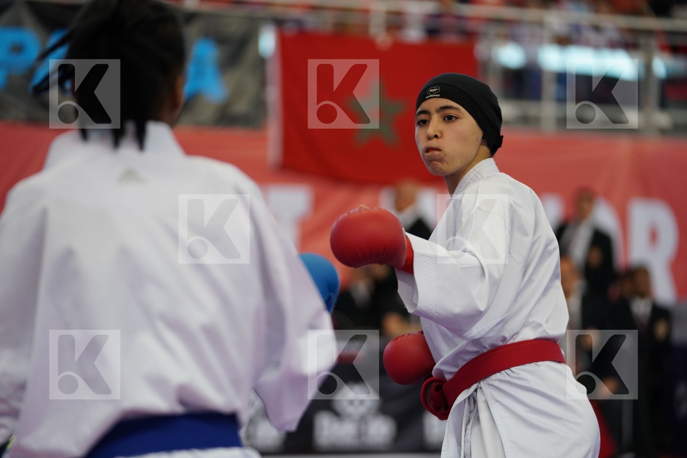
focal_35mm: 121
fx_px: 2309
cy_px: 229
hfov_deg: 16.9
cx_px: 344
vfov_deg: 11.3
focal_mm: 121
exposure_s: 1/1000
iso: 2000
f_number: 2.8
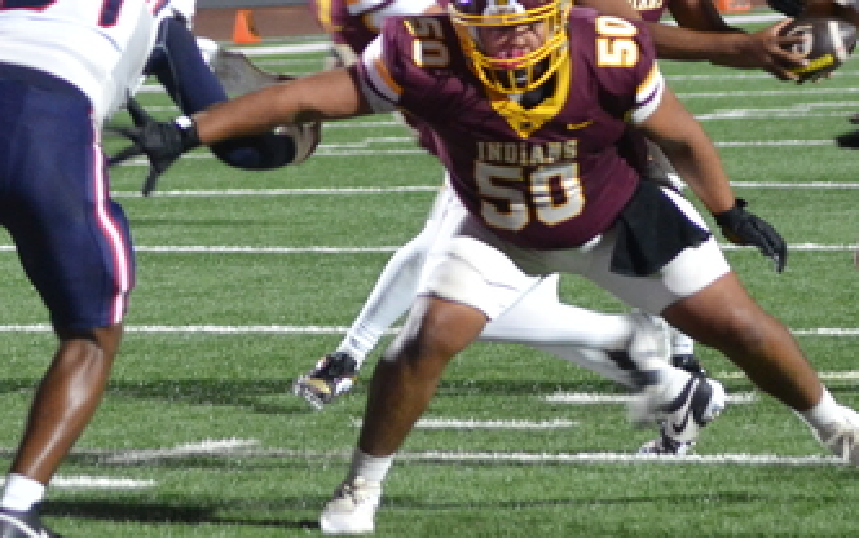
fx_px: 7731
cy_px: -35
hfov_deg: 6.3
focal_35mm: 330
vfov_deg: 4.0
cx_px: 47
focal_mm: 70
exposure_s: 1/125
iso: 1400
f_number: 2.8
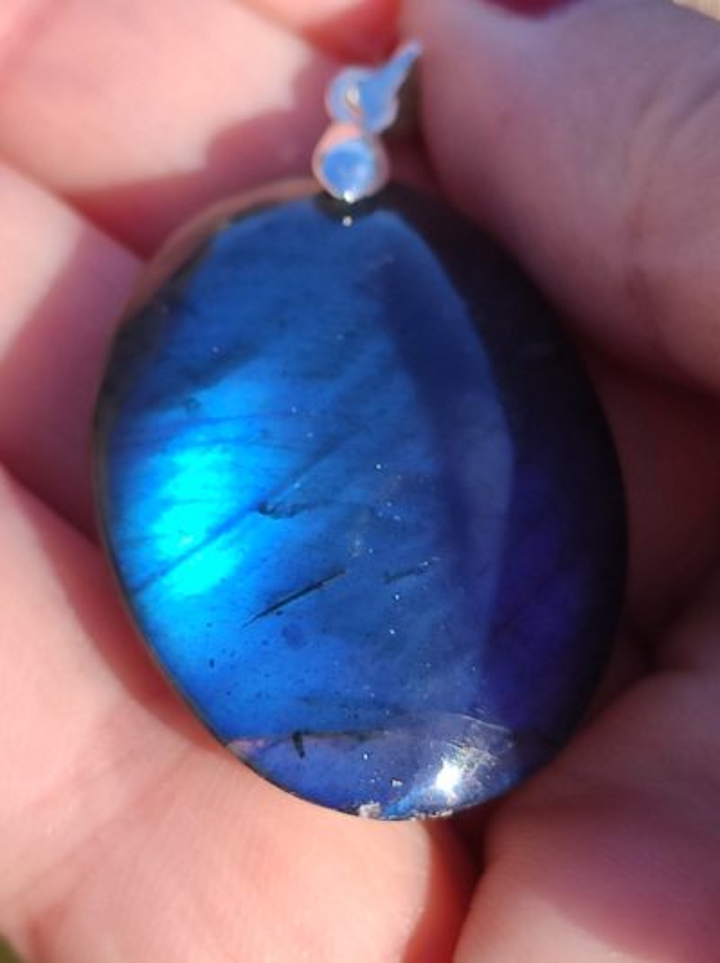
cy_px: 482
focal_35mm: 26
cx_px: 360
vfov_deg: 67.4
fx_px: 722
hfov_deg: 53.0
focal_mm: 4.77
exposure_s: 1/583
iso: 112
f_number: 1.75
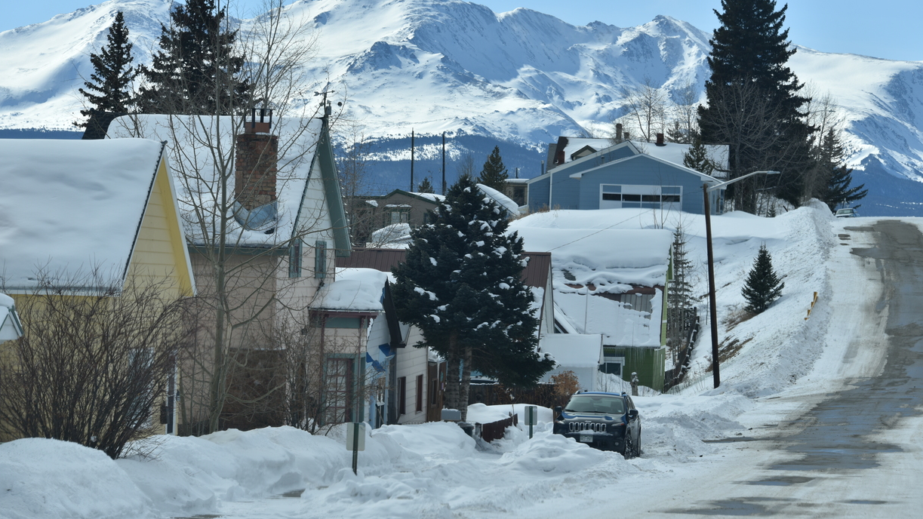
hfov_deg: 14.5
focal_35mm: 148
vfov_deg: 8.2
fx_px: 3622
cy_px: 229
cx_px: 466
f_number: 9
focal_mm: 135
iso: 100
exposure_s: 1/320
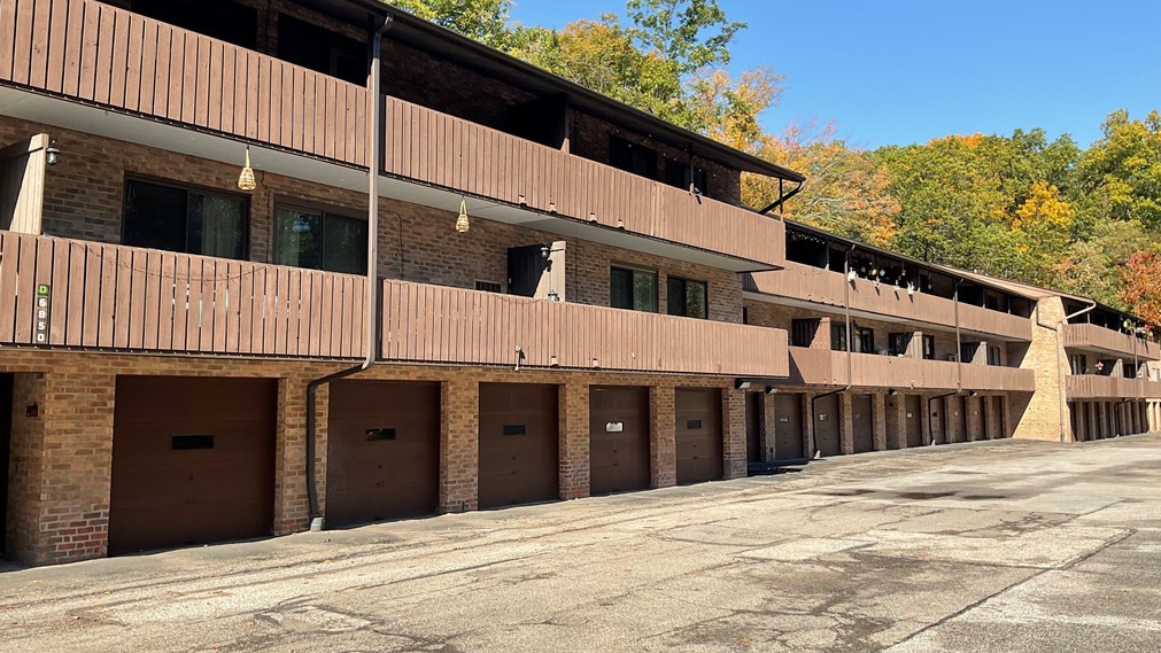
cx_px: 575
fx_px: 985
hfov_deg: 61.0
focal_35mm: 32
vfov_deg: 36.7
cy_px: 303
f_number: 1.8
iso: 16
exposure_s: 1/929
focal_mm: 3
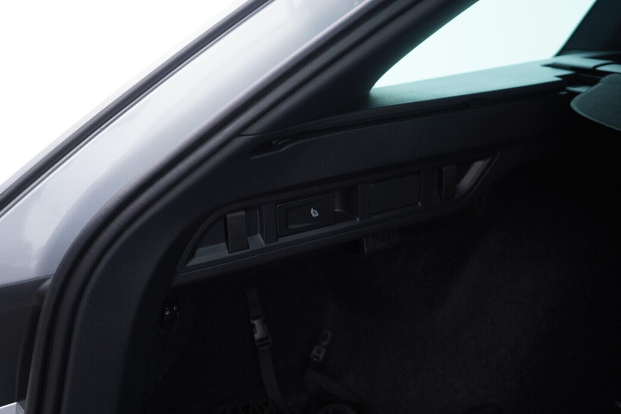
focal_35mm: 36
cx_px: 310
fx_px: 621
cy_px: 207
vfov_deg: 36.9
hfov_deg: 53.1
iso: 200
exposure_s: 1/40
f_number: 2.8
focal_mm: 24
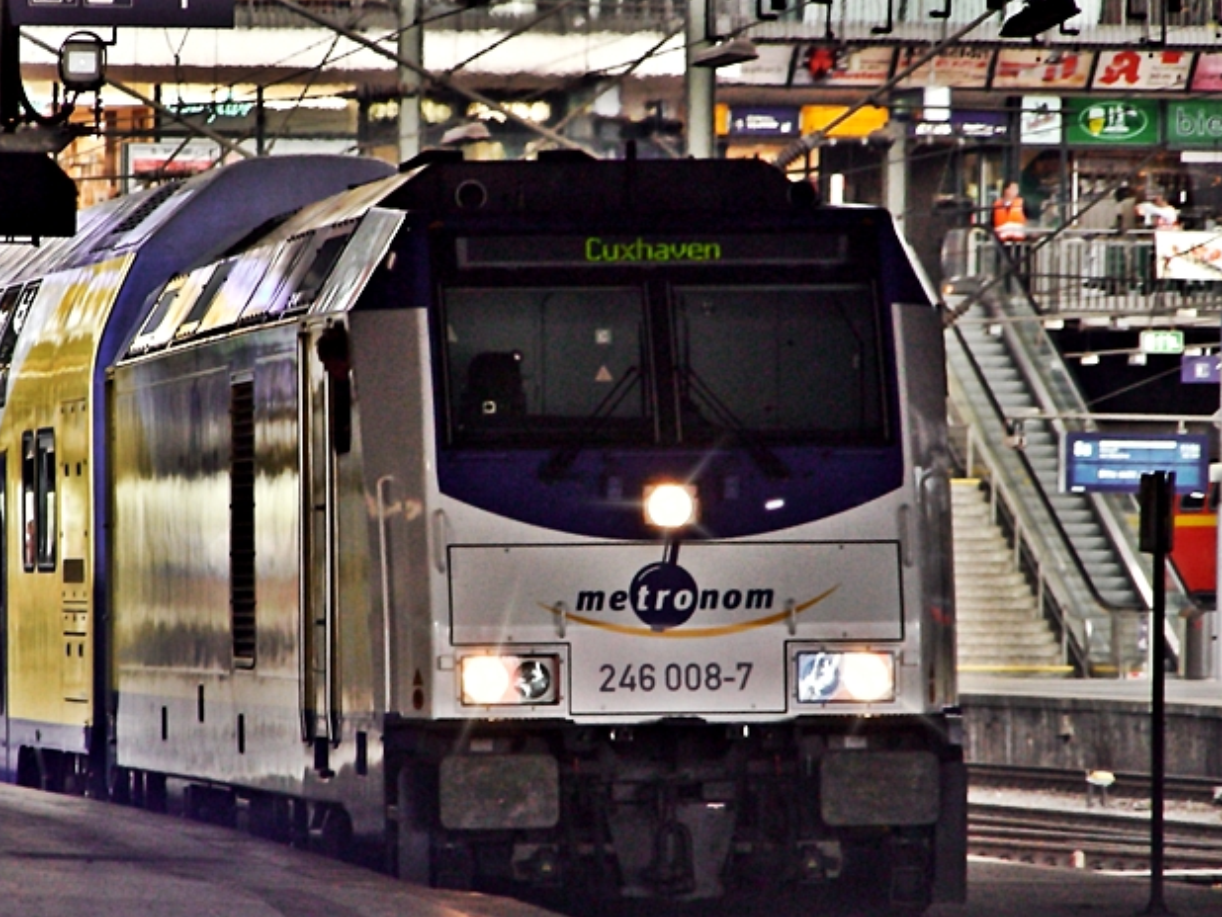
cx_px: 516
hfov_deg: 5.7
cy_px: 526
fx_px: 12290
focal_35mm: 348
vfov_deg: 4.3
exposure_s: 1/48
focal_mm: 44.8
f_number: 3.5
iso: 200
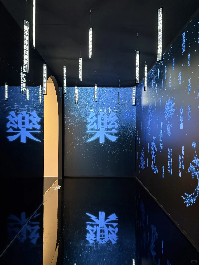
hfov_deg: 56.8
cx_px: 100
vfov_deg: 71.6
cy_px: 132
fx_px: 184
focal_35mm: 24
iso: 800
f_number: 1.78
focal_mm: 6.76
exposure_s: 1/44
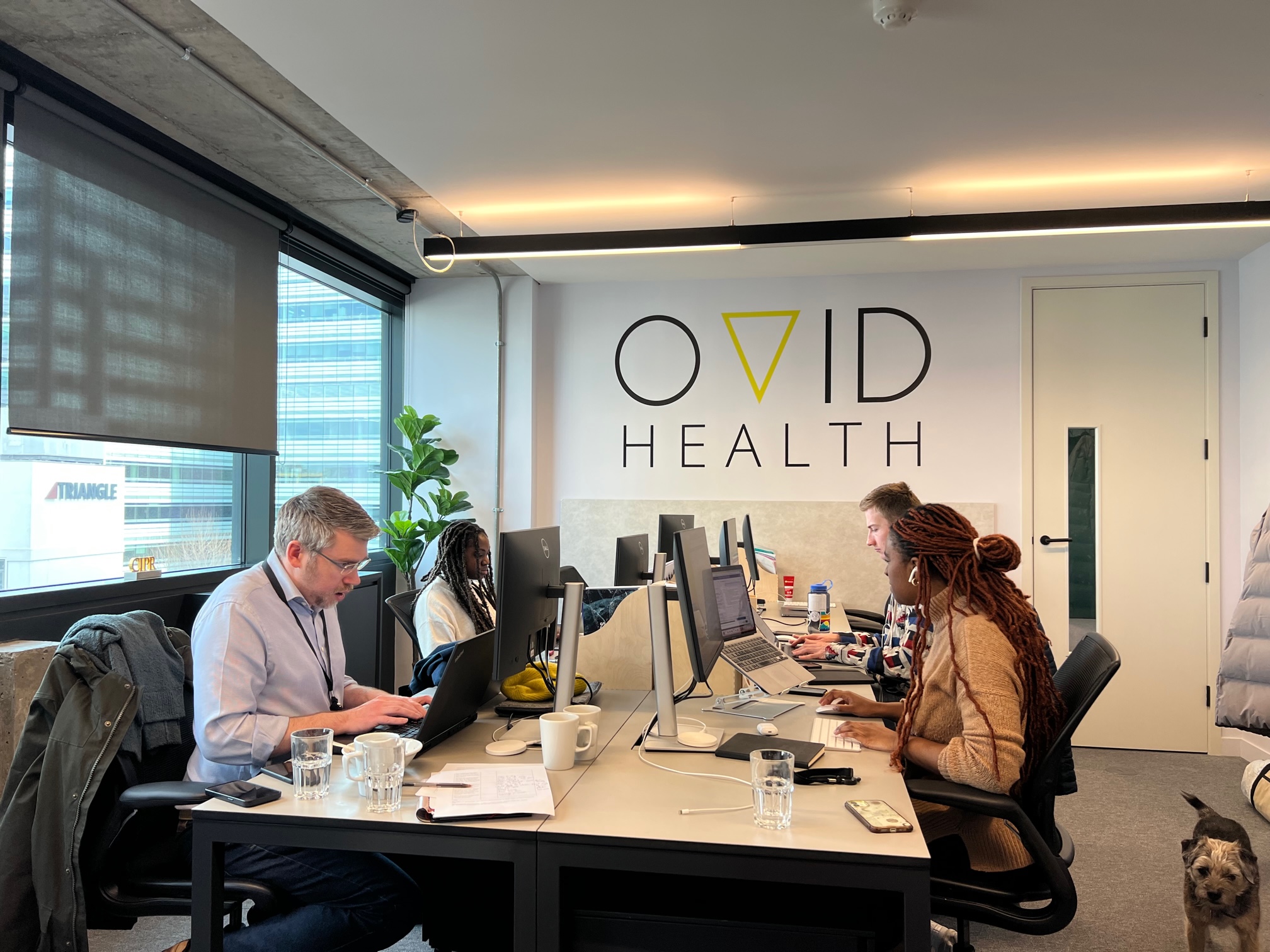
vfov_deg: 53.1
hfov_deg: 67.3
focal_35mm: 26
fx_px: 954
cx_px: 635
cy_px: 476
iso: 64
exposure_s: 1/100
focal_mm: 5.7
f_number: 1.5
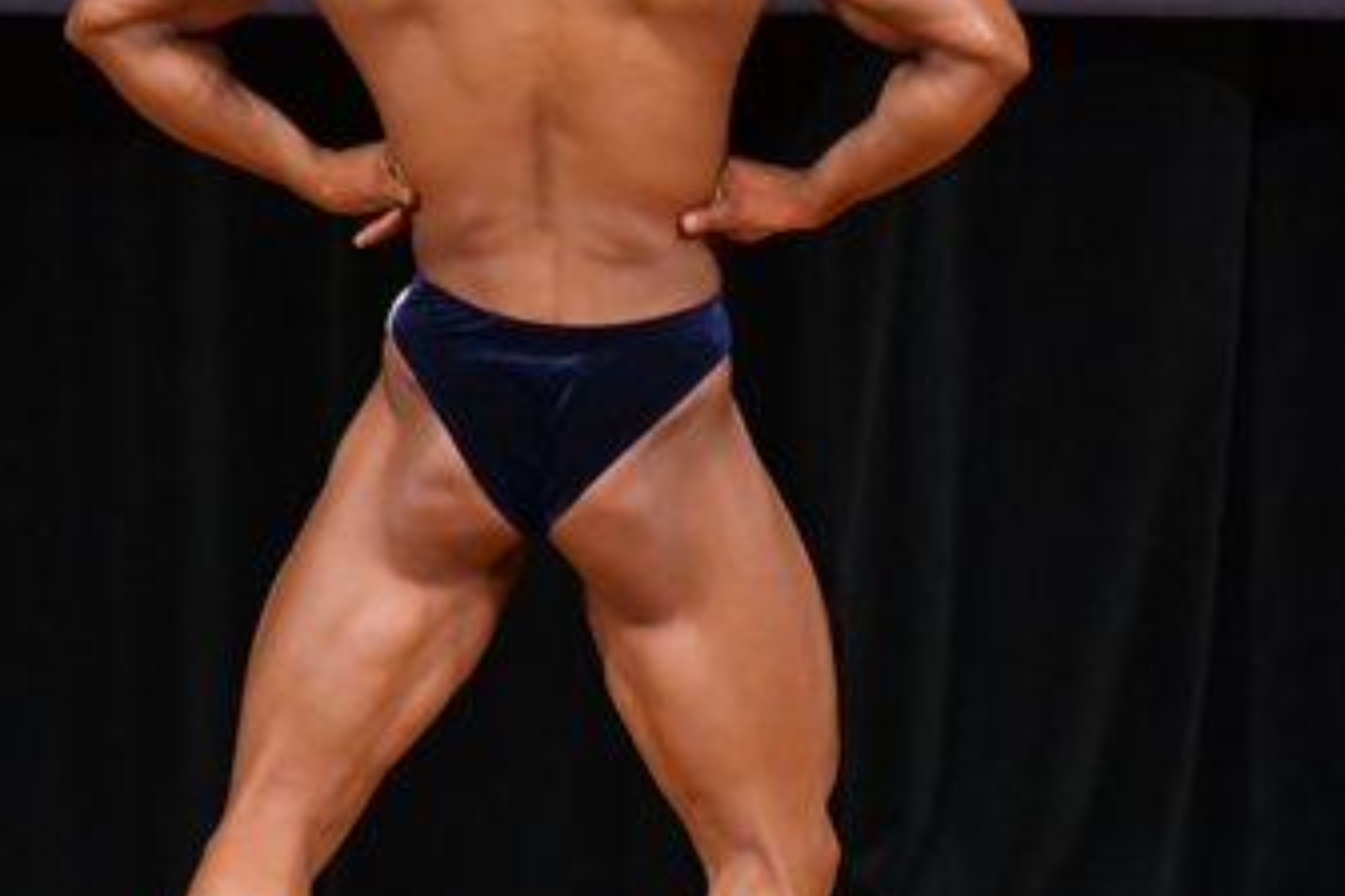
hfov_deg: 2.8
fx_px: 27159
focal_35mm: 727
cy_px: 512
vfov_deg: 1.9
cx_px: 650
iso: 4000
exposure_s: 1/400
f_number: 5.6
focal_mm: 210
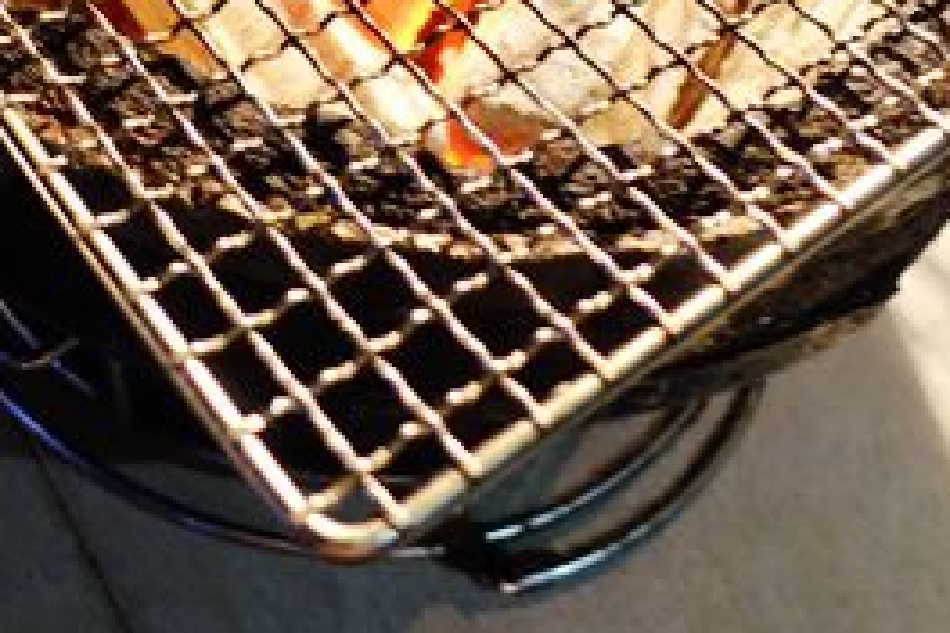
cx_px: 184
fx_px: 1557
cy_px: -138
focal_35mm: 59
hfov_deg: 32.9
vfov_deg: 21.3
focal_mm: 8.8
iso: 800
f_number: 1.8
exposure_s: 1/15
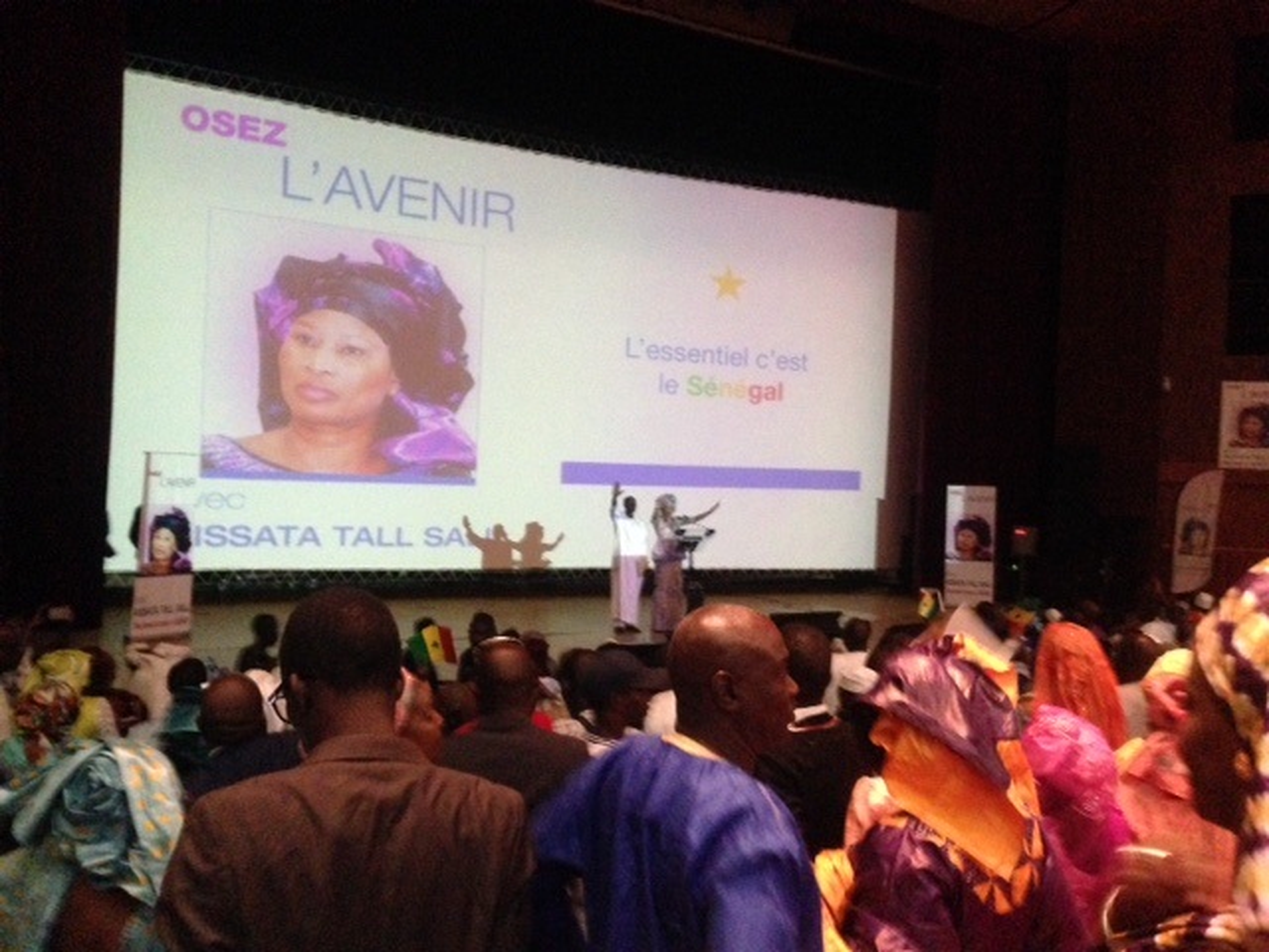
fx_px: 1210
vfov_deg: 42.9
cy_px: 476
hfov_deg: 55.4
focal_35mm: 33
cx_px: 634
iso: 800
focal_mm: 4.12
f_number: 2.4
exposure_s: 1/15
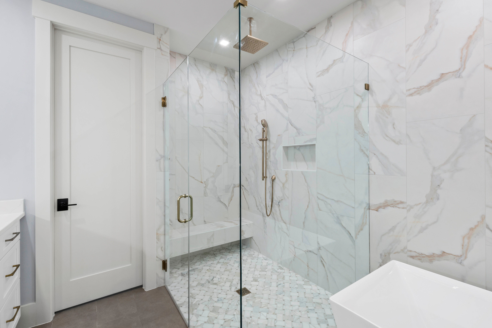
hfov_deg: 100.4
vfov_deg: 77.3
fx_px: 205
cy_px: 164
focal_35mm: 15
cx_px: 246
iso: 100
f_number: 8
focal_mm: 10
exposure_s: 1/4
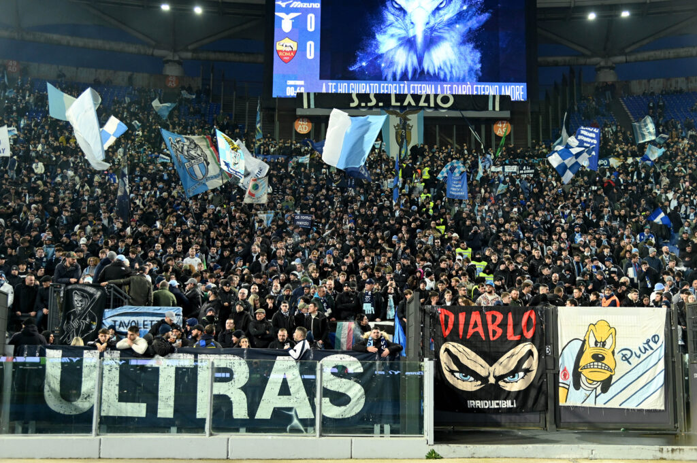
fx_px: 774
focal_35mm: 40
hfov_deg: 48.5
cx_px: 348
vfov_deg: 33.3
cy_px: 232
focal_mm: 40
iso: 2000
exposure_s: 1/200
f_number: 4
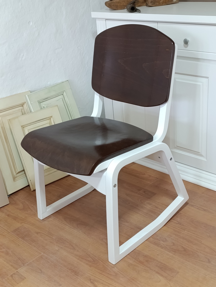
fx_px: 191
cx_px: 108
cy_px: 144
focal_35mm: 23
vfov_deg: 73.8
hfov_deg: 59.0
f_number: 1.6
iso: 800
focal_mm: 6.14
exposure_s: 1/50
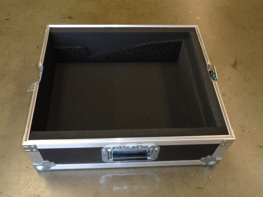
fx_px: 274
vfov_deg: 39.7
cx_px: 132
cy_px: 98
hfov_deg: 51.4
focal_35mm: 36
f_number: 3.8
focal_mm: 6.4
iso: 200
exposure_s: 1/40
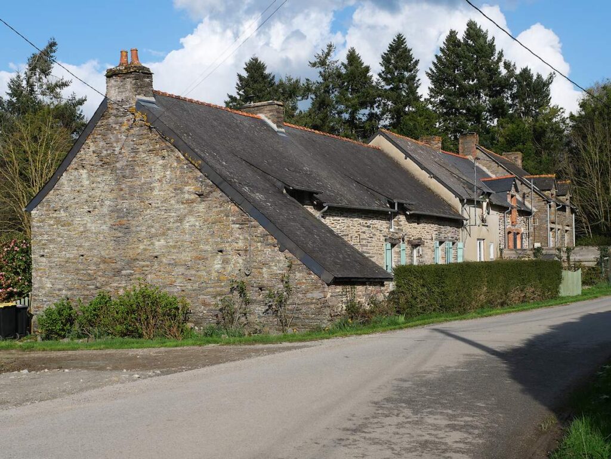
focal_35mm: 50
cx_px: 306
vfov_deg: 29.1
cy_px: 230
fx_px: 883
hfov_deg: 38.2
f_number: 5
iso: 200
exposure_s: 1/1300
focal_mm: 25
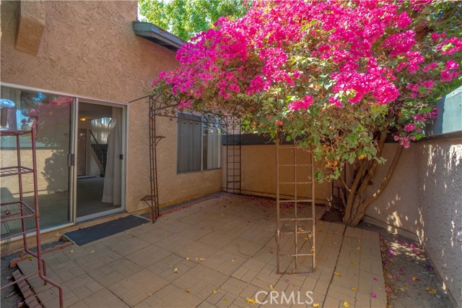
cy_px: 154
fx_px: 192
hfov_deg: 100.4
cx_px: 231
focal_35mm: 15
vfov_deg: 77.3
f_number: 7.1
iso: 100
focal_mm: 10
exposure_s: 1/40
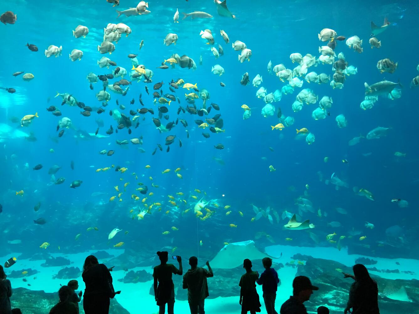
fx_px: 351
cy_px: 157
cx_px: 210
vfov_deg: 48.2
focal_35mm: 29
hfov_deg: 61.7
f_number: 2.2
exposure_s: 1/15
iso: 100
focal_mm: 4.15
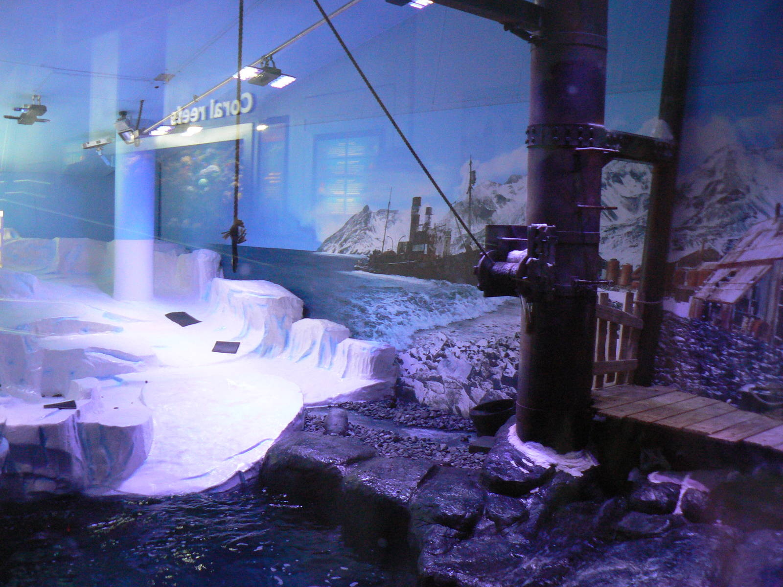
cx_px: 392
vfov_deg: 39.7
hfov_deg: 51.4
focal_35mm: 36
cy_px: 294
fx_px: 814
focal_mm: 6
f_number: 2.8
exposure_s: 1/20
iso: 200
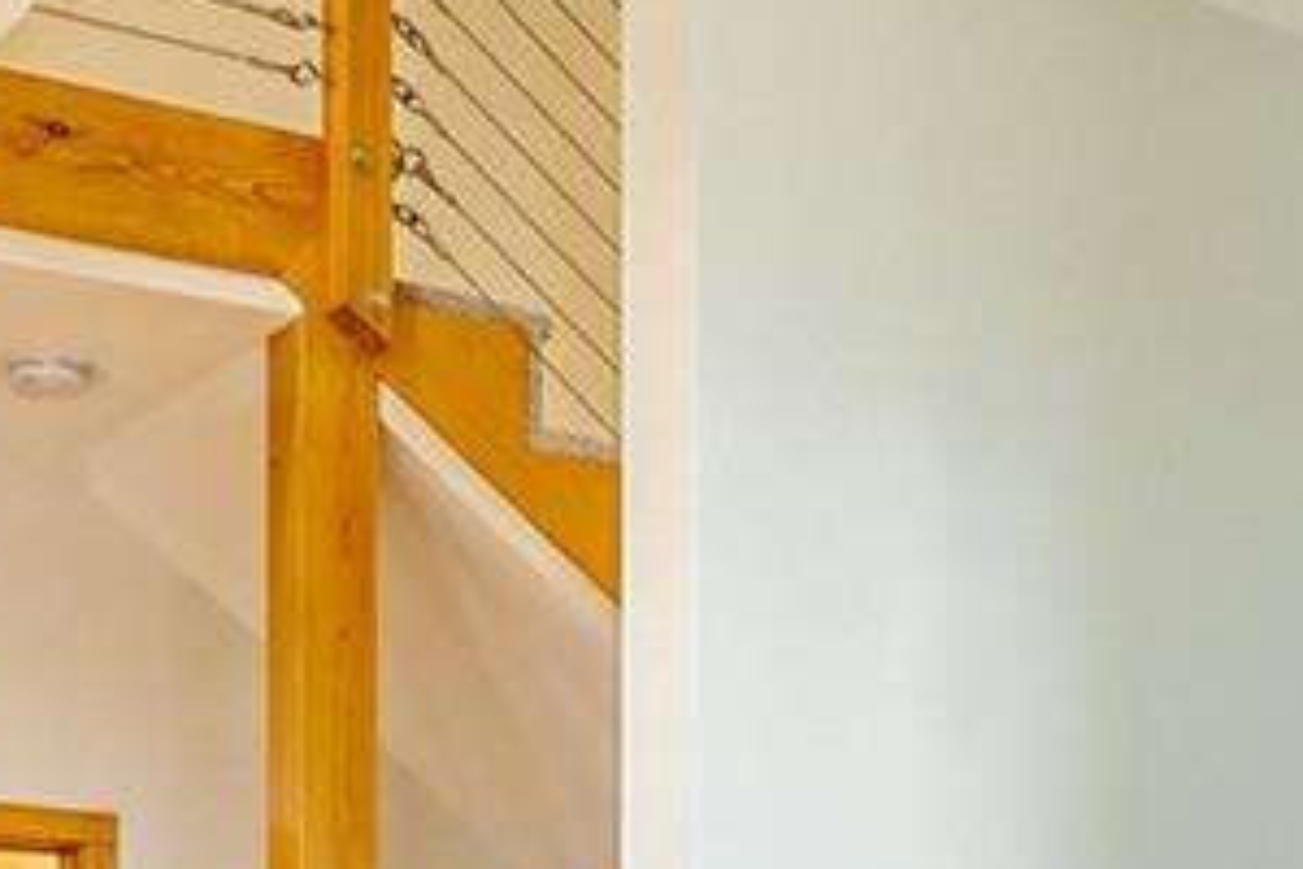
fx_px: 2895
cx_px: 912
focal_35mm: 80
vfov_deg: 15.7
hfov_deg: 25.2
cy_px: 1295
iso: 160
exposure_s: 1/6
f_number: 10
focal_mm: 10
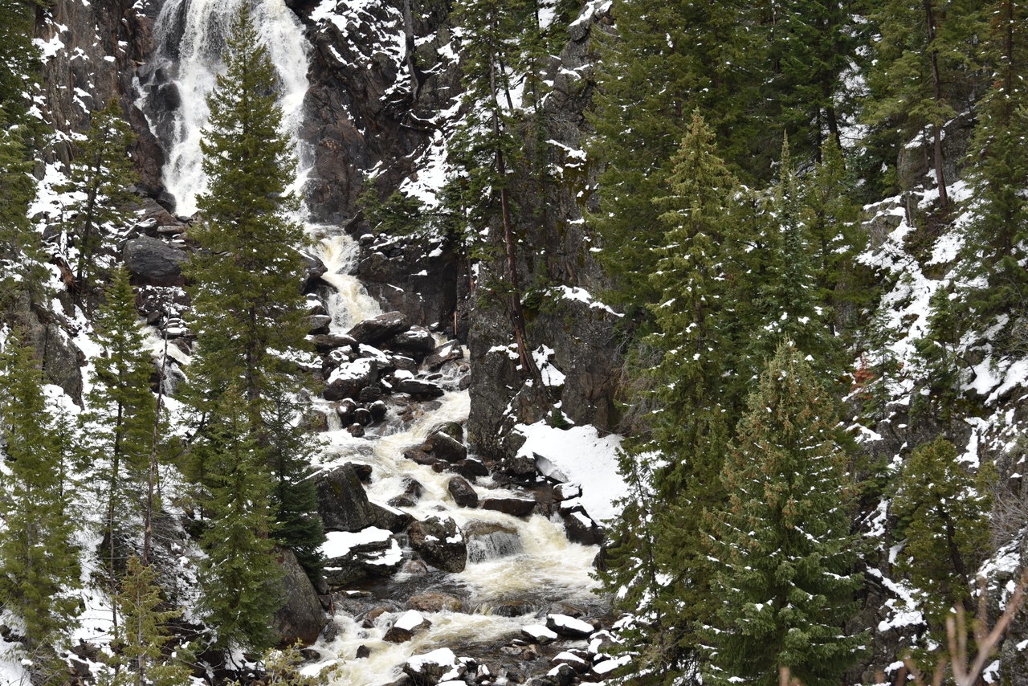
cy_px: 343
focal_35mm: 92
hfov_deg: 22.1
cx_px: 514
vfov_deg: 14.9
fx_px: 2628
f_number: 7.1
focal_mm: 92
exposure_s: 1/200
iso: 100
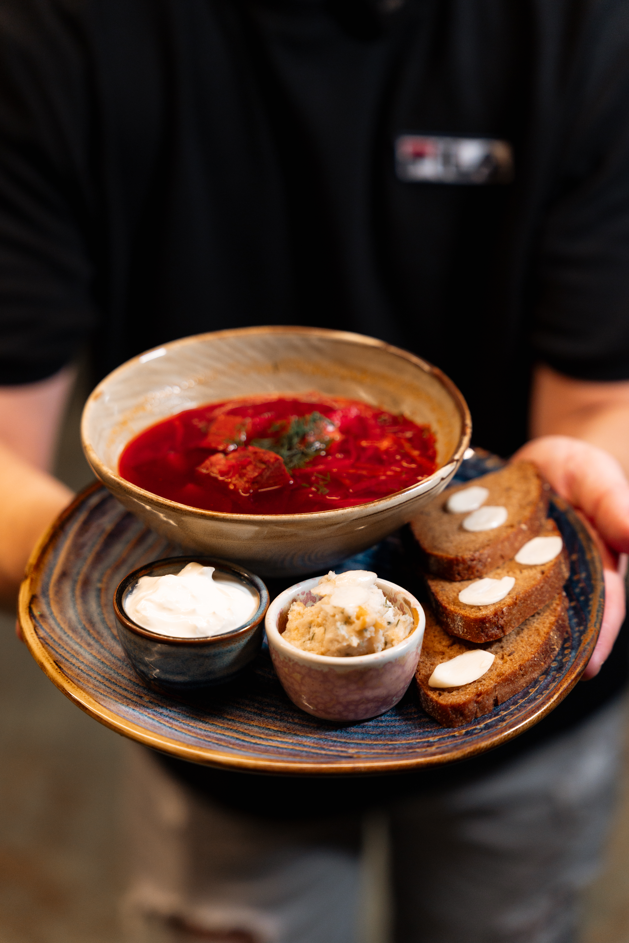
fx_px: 1835
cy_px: 472
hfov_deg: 19.5
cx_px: 314
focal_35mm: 70
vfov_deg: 28.8
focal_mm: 70
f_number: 2.8
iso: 800
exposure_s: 1/100
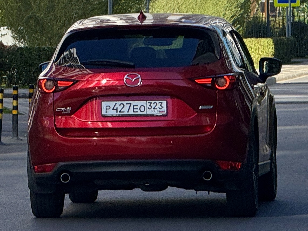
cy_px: 116
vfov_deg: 12.3
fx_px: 1068
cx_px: 154
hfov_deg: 16.4
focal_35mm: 120
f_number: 2.8
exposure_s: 1/529
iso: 50
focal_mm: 15.66
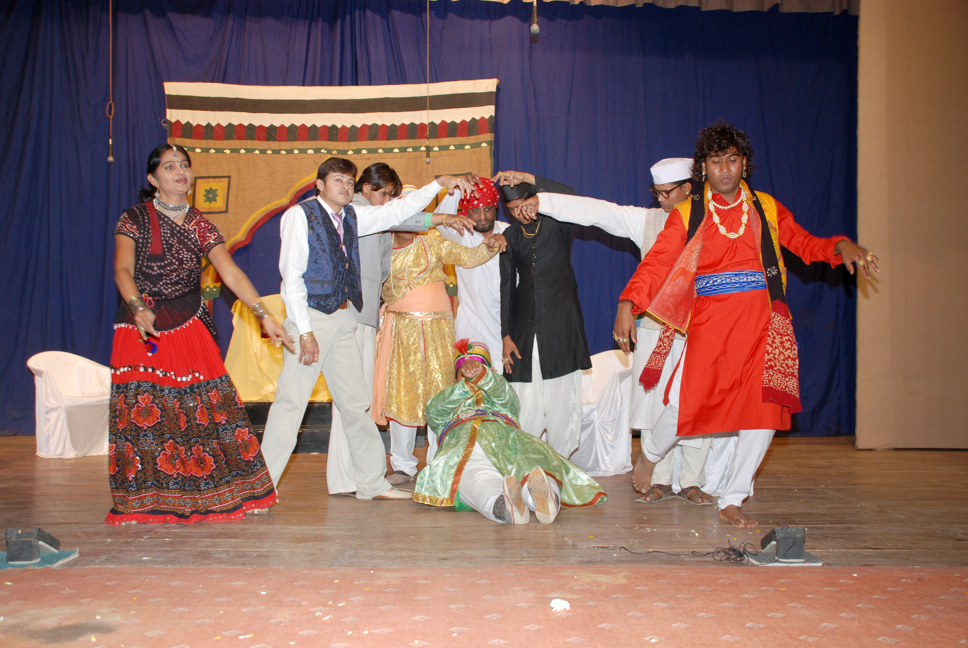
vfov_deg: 37.0
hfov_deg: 53.1
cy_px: 324
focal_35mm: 36
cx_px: 484
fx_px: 969
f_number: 4
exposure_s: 1/50
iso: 250
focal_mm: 24
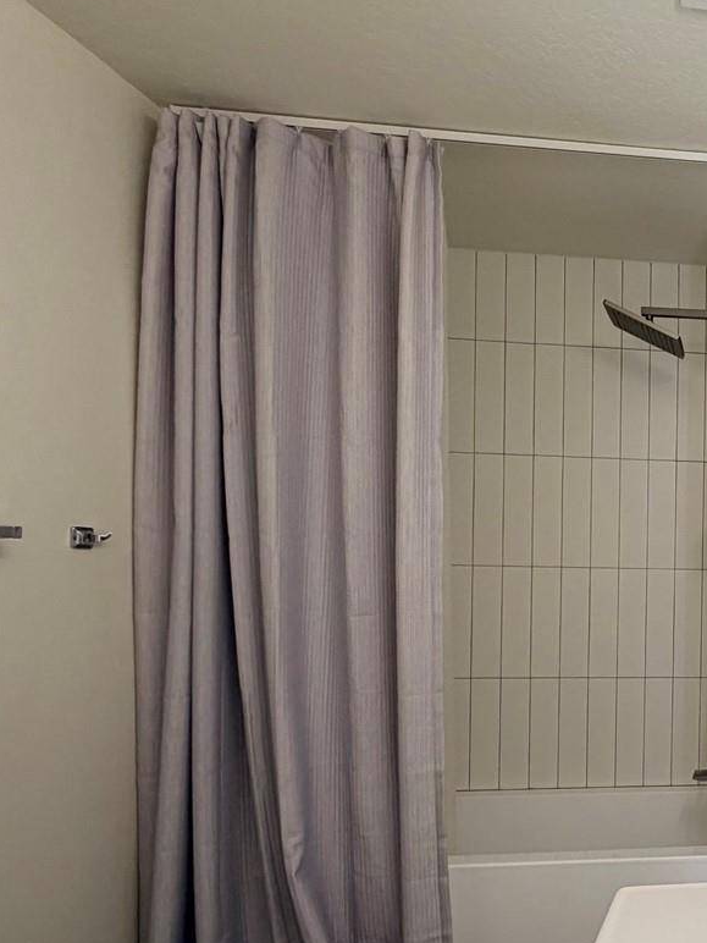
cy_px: 577
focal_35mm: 29
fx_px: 790
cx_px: 874
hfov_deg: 35.9
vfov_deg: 61.0
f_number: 2.2
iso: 160
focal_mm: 2.22
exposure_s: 1/120
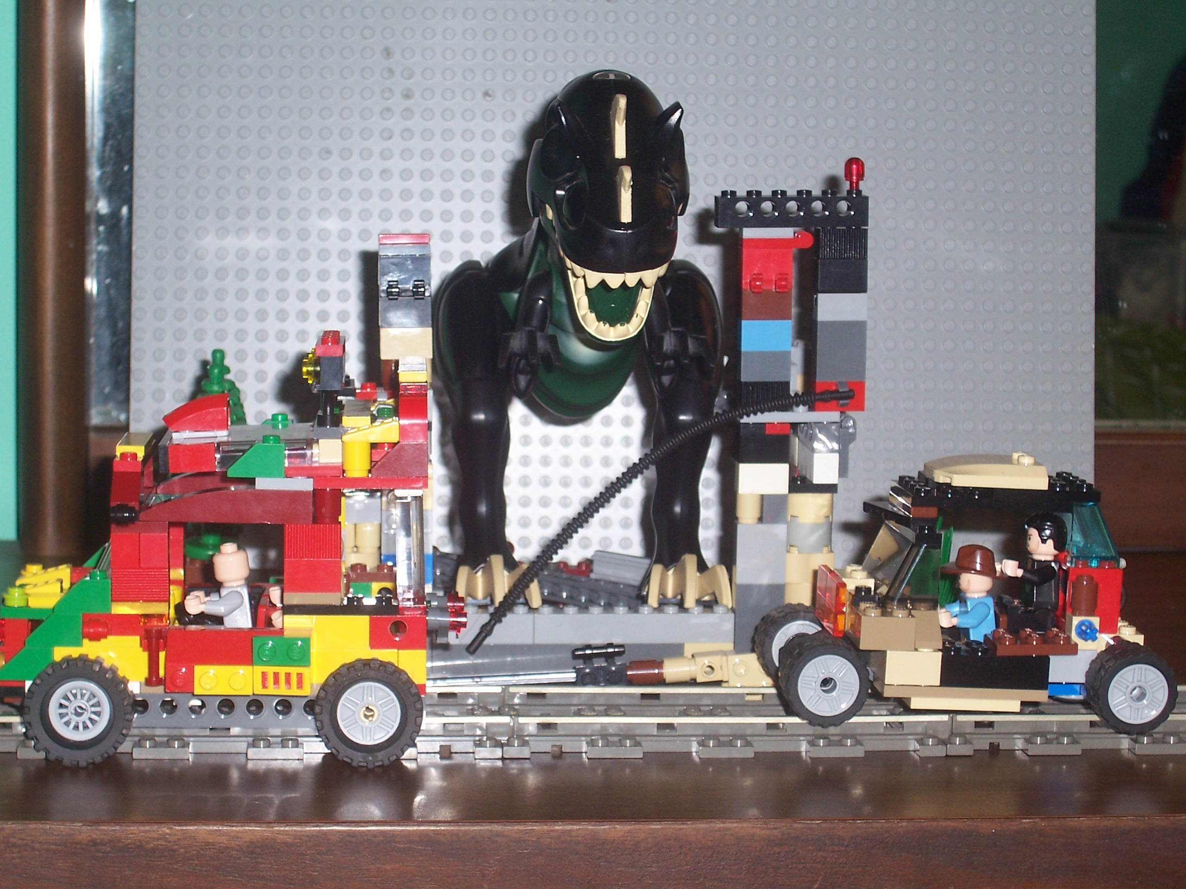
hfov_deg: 23.8
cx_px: 593
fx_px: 2809
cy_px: 444
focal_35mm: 82
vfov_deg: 18.0
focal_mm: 13.5
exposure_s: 1/90
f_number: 4.1
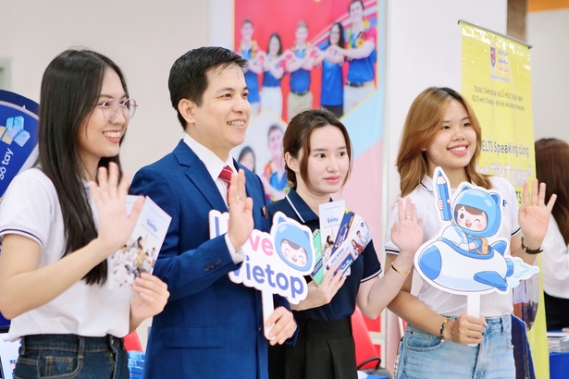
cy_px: 232
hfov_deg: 22.4
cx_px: 299
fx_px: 1438
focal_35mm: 91
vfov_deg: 15.0
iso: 800
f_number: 2.8
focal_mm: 70
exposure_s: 1/100
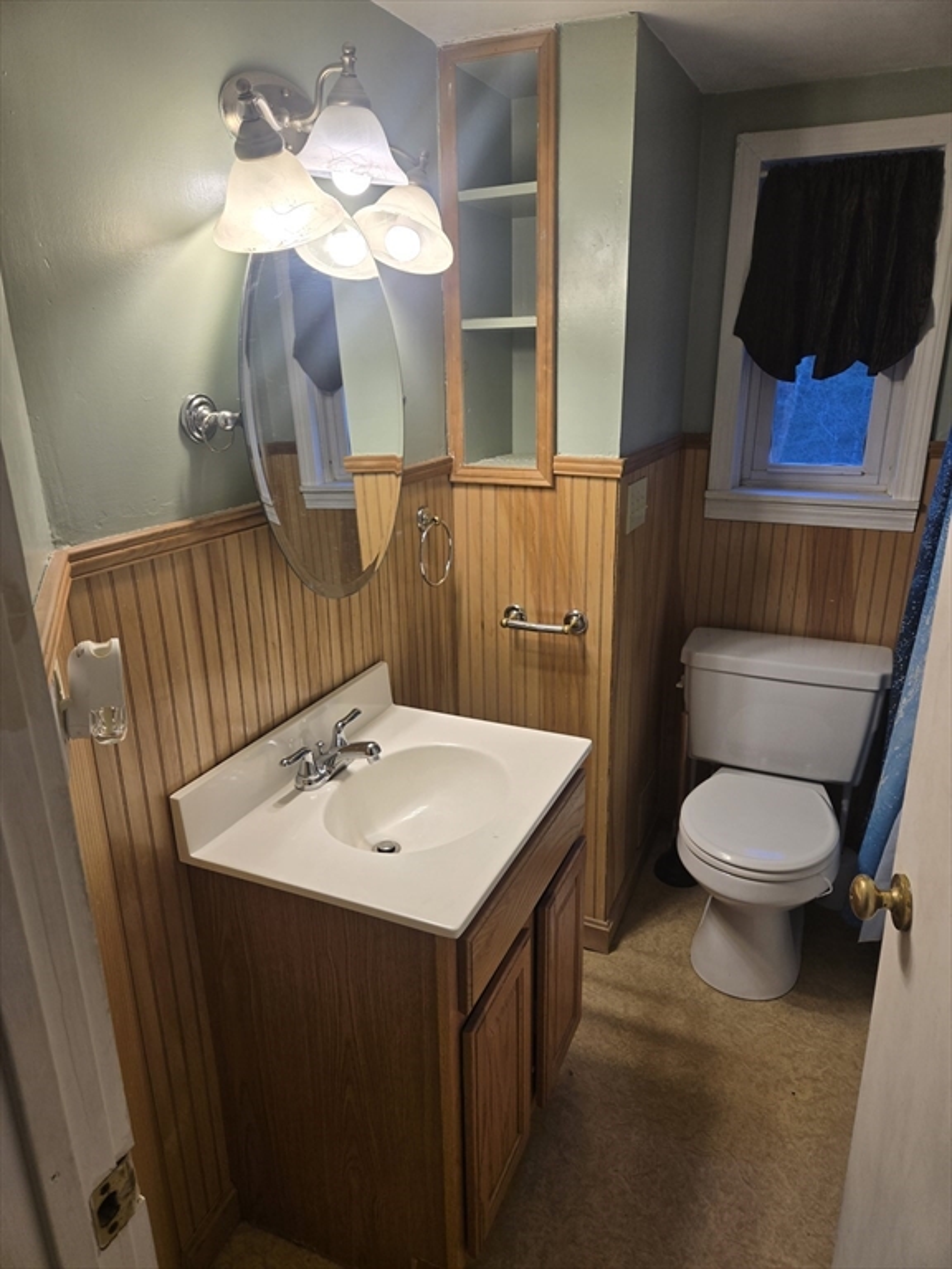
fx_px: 843
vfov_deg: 73.9
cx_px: 476
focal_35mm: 23
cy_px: 634
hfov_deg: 58.9
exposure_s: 1/120
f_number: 1.8
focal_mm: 5.4
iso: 64
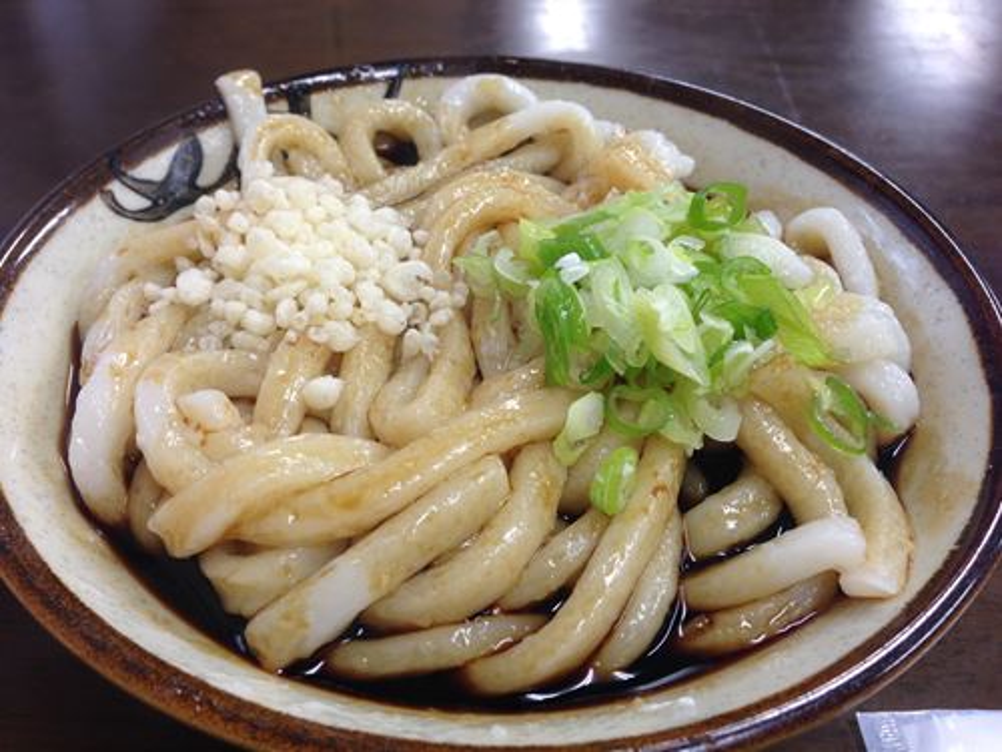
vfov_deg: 42.9
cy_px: 376
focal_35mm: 33
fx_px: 955
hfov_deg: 55.4
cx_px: 501
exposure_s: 1/24
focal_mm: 4.12
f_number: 2.4
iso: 50
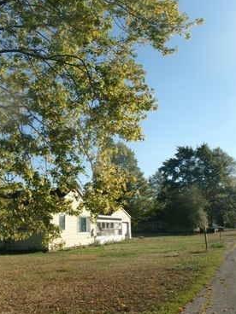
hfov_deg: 37.7
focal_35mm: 38
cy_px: 157
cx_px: 119
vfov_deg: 49.0
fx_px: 345
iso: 100
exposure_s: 1/90
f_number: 10.8
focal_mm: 5.1
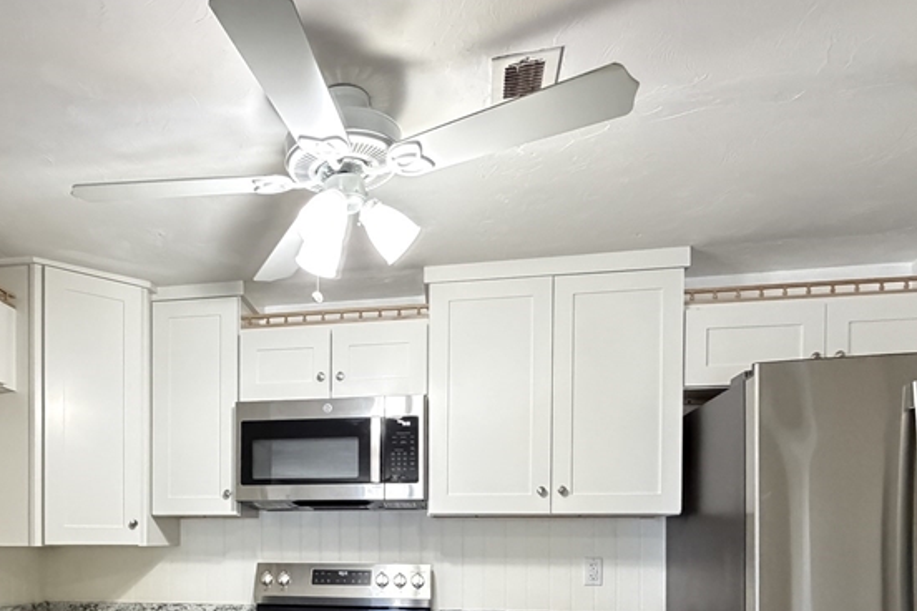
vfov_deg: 43.9
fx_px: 688
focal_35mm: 27
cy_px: 546
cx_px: 327
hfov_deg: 66.1
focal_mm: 2.22
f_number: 2.2
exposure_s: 1/60
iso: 1000
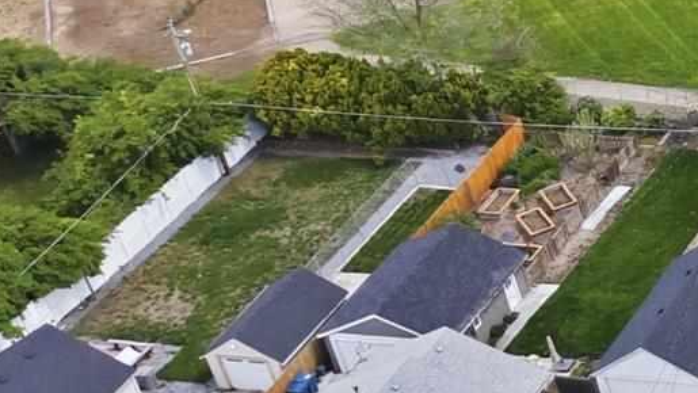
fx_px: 2351
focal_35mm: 127
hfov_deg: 13.3
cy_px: 83
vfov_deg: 9.5
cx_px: 1579
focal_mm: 8.7
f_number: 1.8
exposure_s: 1/1000
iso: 100
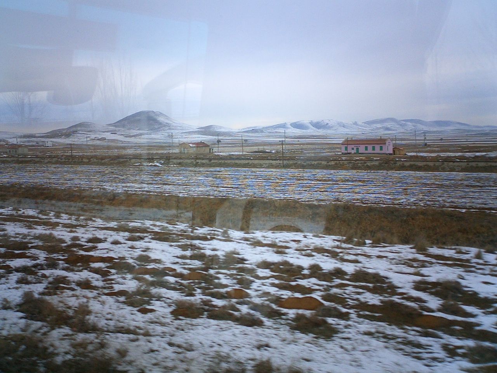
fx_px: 531
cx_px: 248
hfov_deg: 50.1
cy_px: 186
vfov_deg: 38.7
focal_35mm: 37
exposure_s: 1/400
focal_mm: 5.6
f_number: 3.5
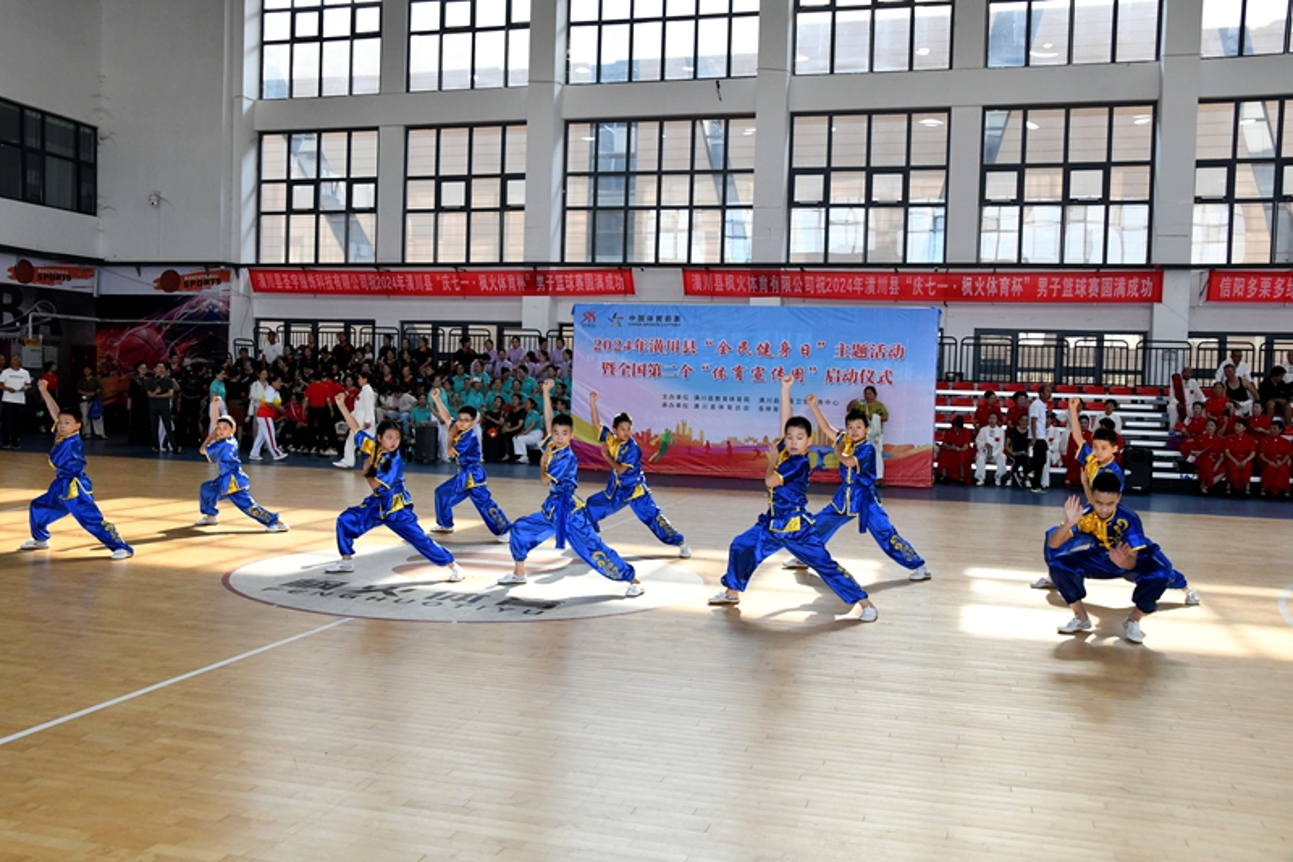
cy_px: 431
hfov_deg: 58.7
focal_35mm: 32
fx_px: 1149
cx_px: 646
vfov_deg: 41.1
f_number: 9
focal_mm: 32
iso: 2000
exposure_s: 1/250
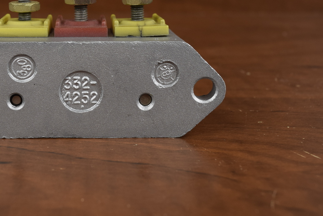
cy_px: 83
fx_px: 582
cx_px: 100
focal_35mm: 65
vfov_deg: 21.0
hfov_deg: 30.7
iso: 400
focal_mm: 25
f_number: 8
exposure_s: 1/160
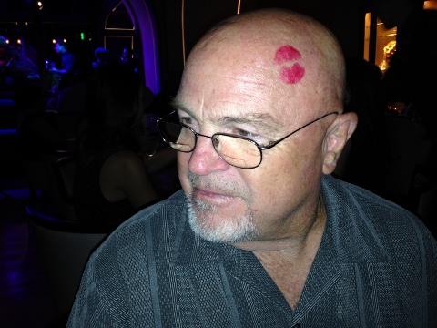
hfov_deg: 55.4
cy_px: 164
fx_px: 417
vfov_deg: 42.9
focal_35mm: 33
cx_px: 218
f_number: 2.4
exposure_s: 1/16
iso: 80
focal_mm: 4.12
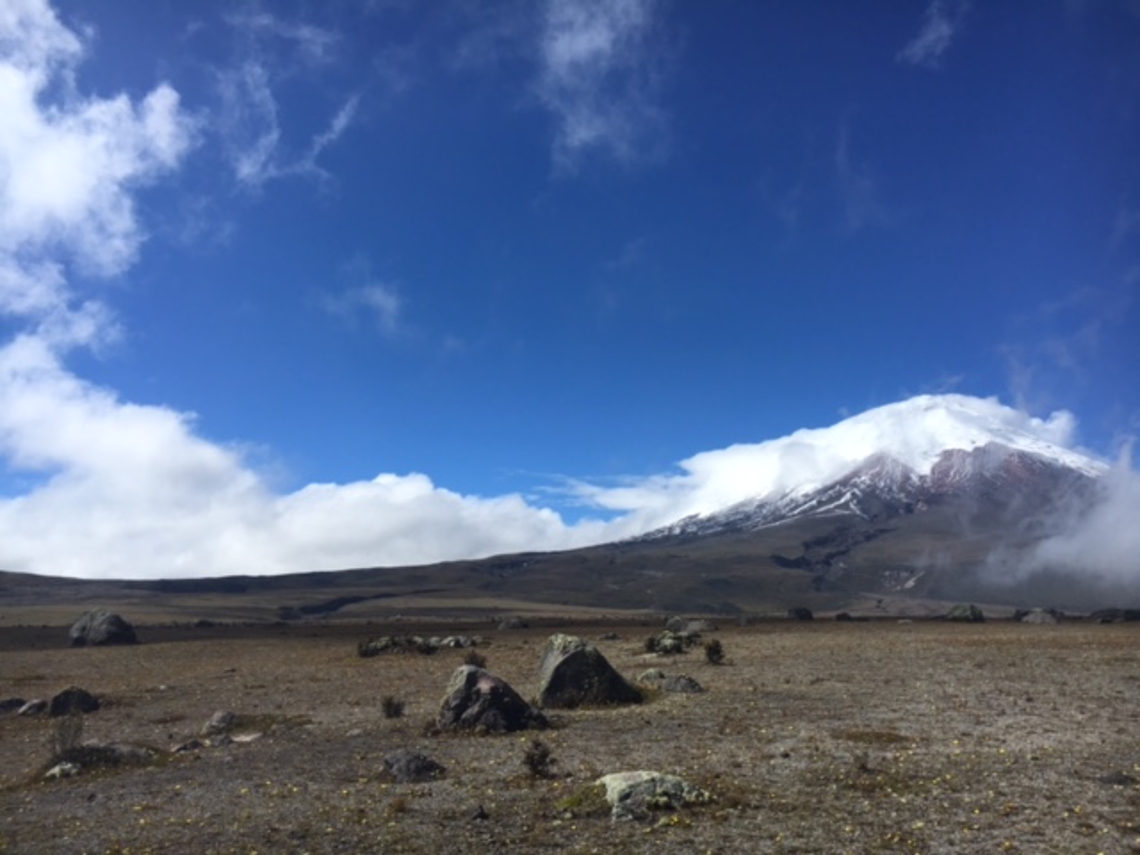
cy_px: 428
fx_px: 955
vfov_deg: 48.2
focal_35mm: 29
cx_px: 570
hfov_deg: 61.7
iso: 25
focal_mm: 4.15
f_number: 2.2
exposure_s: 1/1637
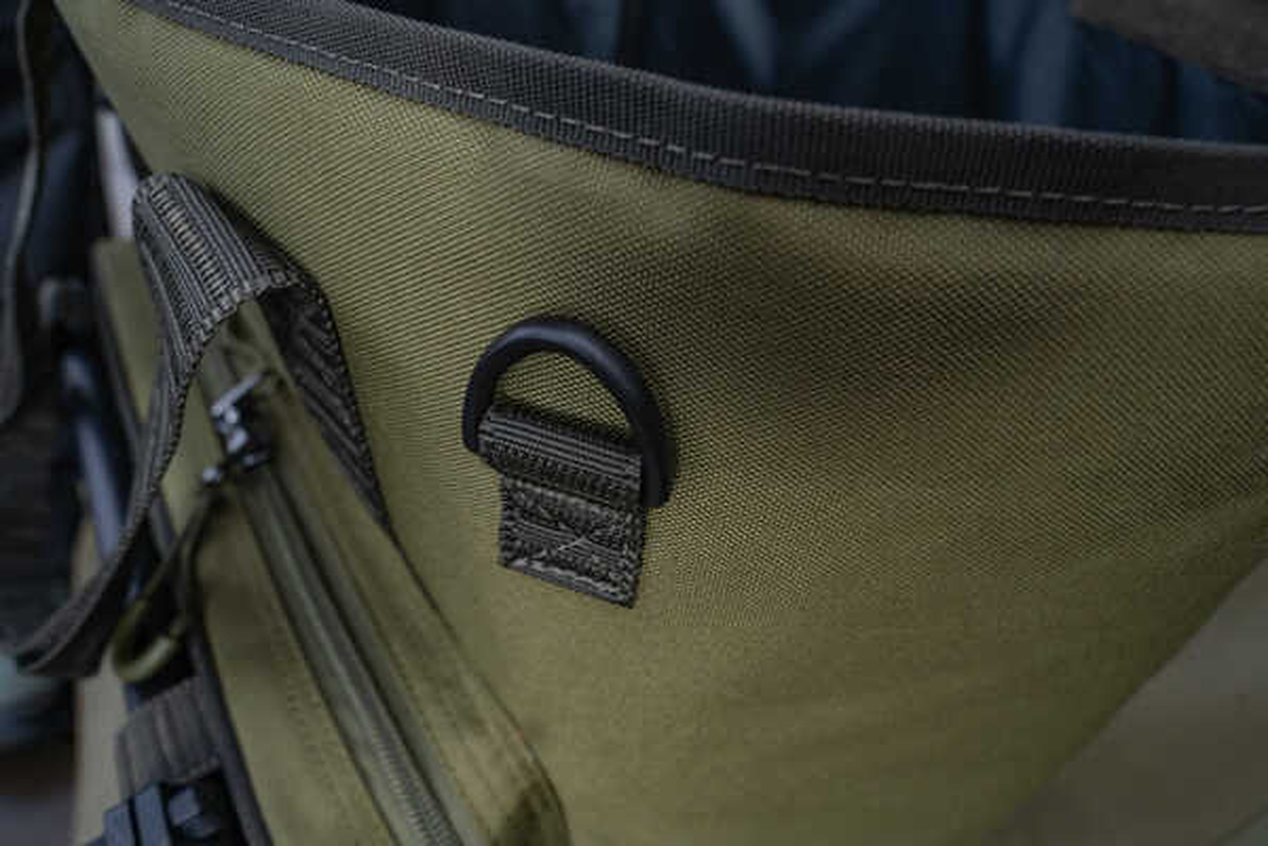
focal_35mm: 24
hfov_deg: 73.7
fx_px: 845
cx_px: 634
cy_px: 423
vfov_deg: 53.1
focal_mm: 24
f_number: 8
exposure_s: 1/80
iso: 250
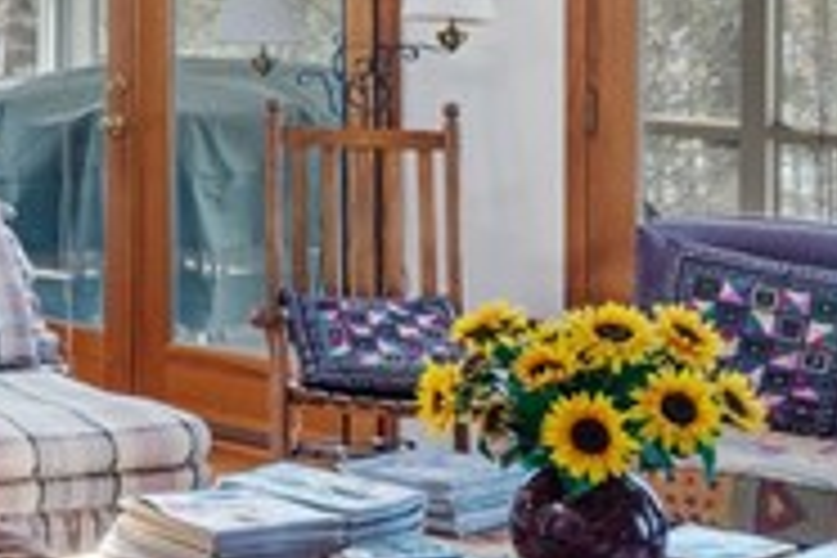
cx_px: -576
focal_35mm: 108
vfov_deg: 12.4
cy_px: -115
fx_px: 2509
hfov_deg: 16.5
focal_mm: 18.5
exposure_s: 1/200
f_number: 8
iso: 250
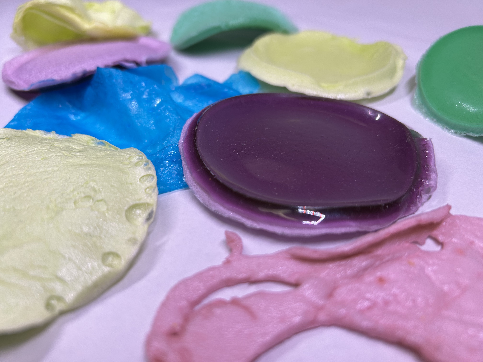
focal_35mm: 26
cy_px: 181
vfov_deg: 53.1
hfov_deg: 67.3
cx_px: 242
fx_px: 363
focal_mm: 5.7
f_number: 1.5
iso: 64
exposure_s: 1/120
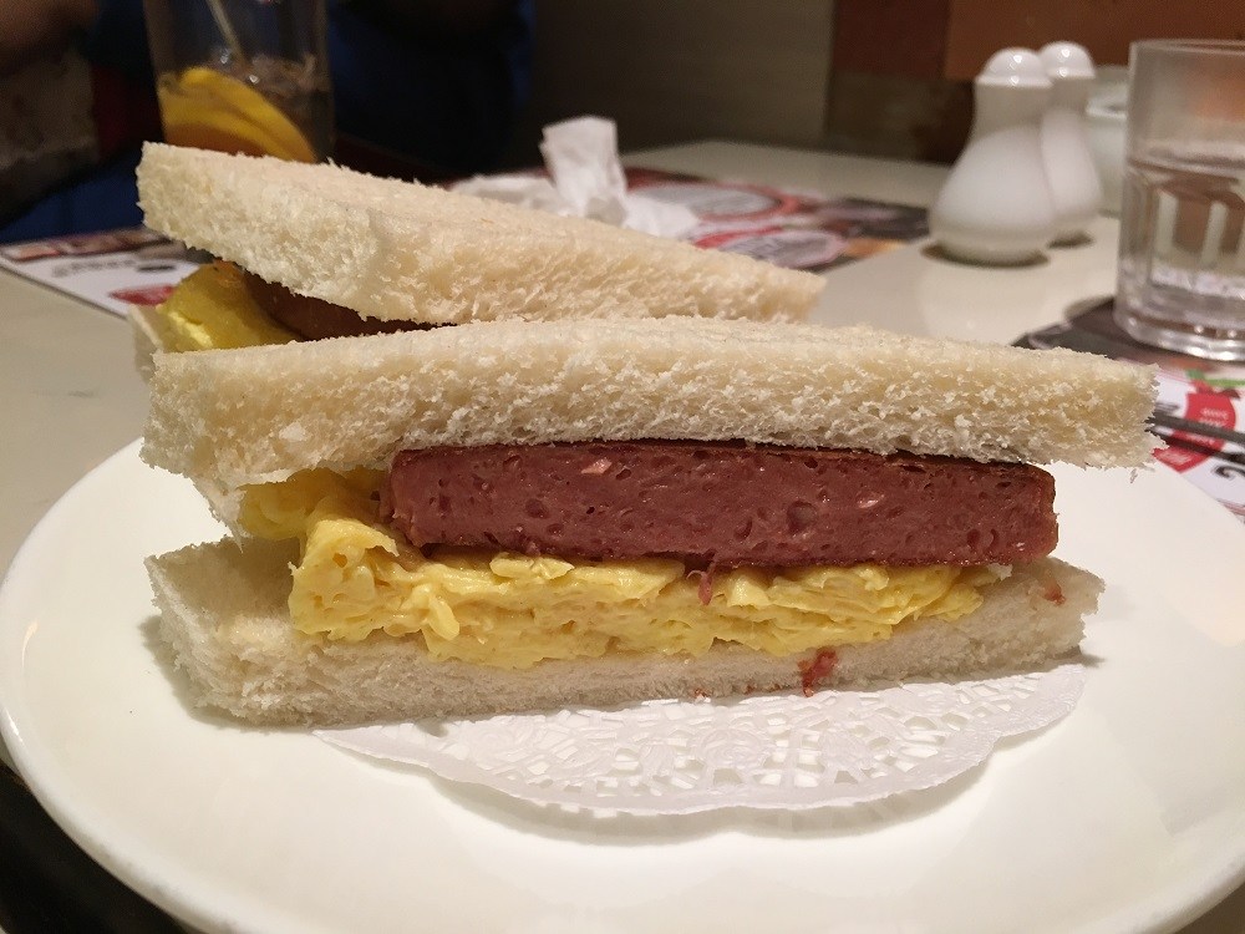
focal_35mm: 29
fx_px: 1043
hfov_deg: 61.7
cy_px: 467
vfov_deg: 48.2
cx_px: 622
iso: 125
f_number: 2.2
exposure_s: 1/33
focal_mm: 4.15
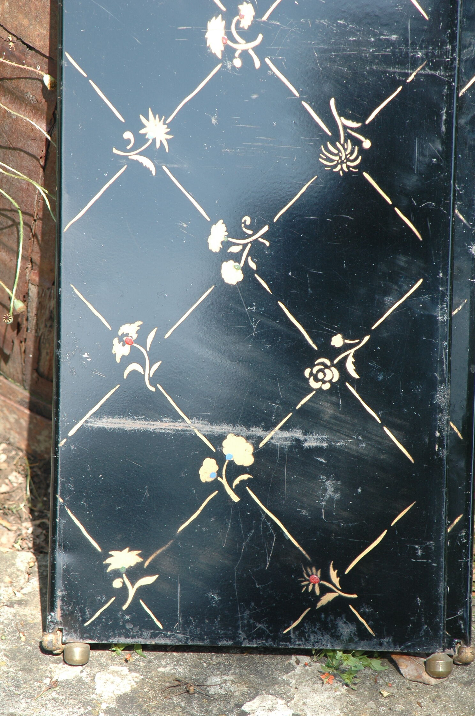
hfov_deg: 7.6
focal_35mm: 180
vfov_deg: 11.4
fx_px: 3571
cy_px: 358
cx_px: 238
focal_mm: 120
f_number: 5.6
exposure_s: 1/200
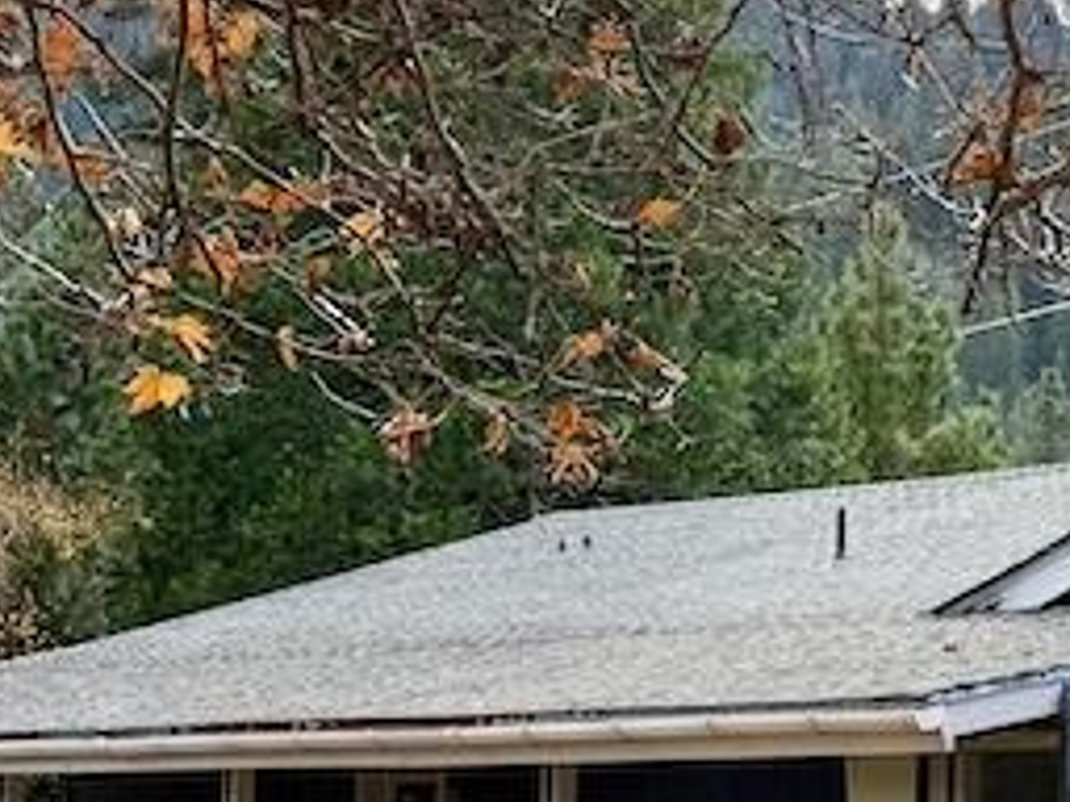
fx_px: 3709
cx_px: 1643
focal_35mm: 120
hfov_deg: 15.1
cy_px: 769
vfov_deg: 12.2
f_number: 1.78
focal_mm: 6.76
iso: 100
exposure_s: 1/735
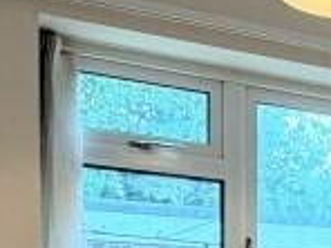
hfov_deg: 17.8
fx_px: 928
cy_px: 402
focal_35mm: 97
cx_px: 517
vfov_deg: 14.0
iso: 125
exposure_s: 1/100
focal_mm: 2.22
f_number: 2.2
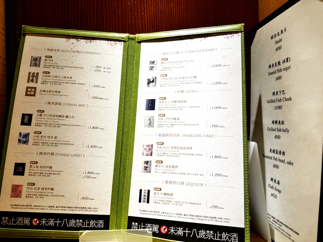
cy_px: 121
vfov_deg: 56.8
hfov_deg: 71.6
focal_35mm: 24
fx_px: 224
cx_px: 162
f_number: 1.78
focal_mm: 6.76
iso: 200
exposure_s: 1/60
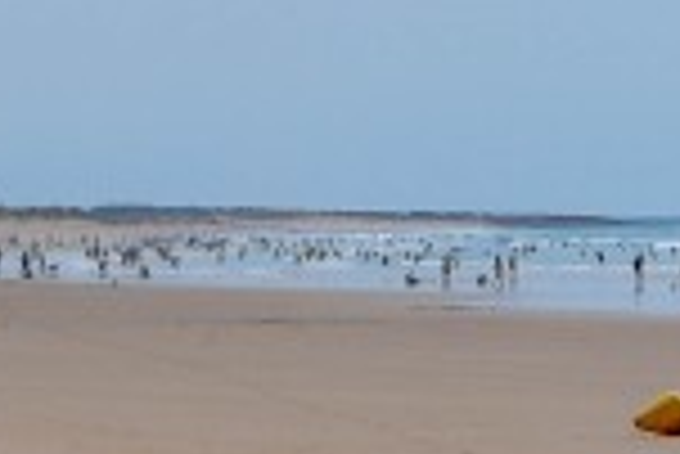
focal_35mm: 311
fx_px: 5872
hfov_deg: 6.6
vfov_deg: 4.4
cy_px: 171
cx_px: 712
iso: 320
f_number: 8
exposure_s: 1/2000
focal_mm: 29
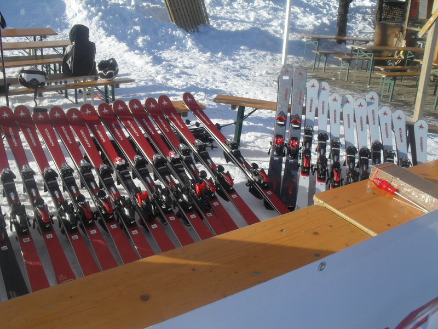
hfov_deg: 52.6
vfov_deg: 40.7
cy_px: 164
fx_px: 443
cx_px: 219
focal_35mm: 35
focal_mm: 6.3
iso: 100
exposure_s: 1/180
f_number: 8.4
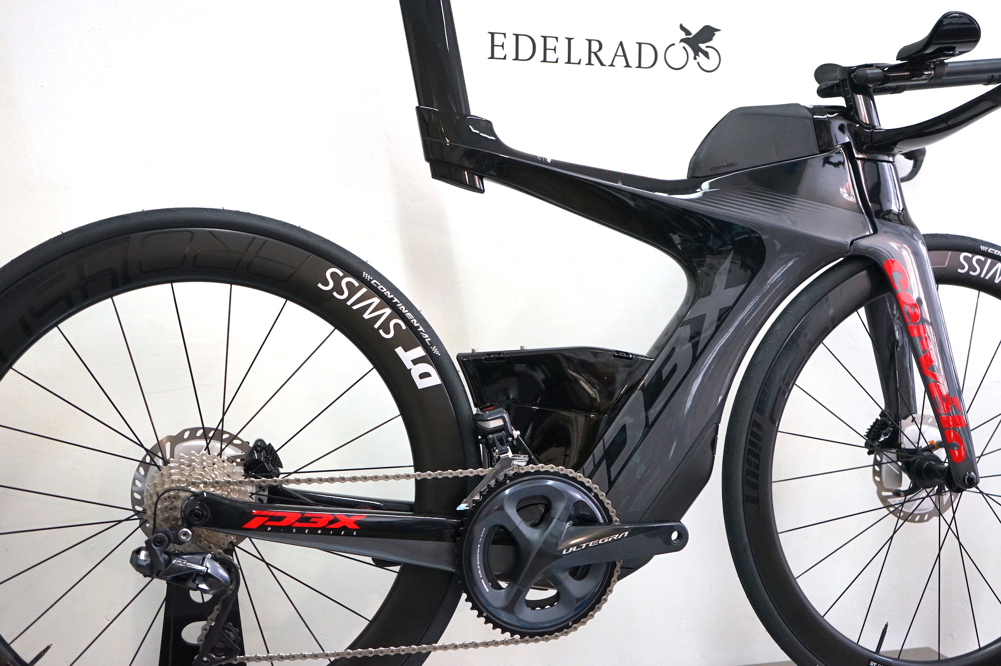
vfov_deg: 37.8
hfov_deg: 54.5
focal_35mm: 35
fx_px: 972
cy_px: 333
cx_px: 500
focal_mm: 35
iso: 1600
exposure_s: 1/160
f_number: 4
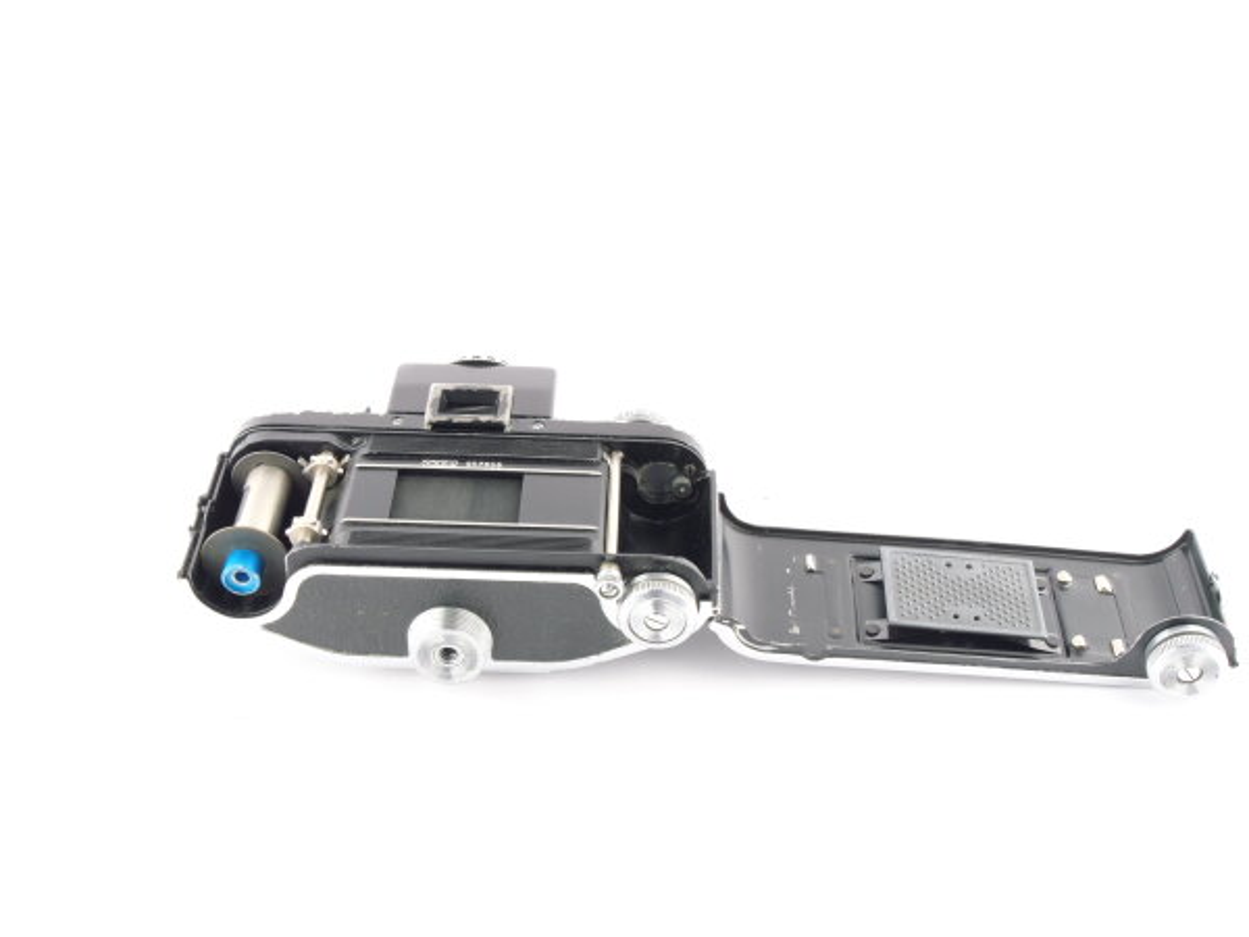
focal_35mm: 52
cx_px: 624
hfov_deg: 36.8
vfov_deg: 28.0
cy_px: 468
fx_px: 1876
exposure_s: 1/200
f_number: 11
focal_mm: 26
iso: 160
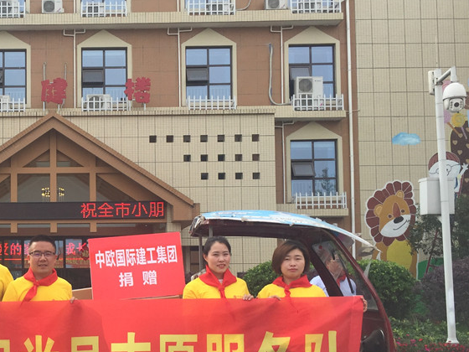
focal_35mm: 53
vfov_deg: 27.2
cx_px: 41
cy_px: 256
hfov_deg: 34.1
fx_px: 718
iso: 32
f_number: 2.2
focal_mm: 4.15
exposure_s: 1/842
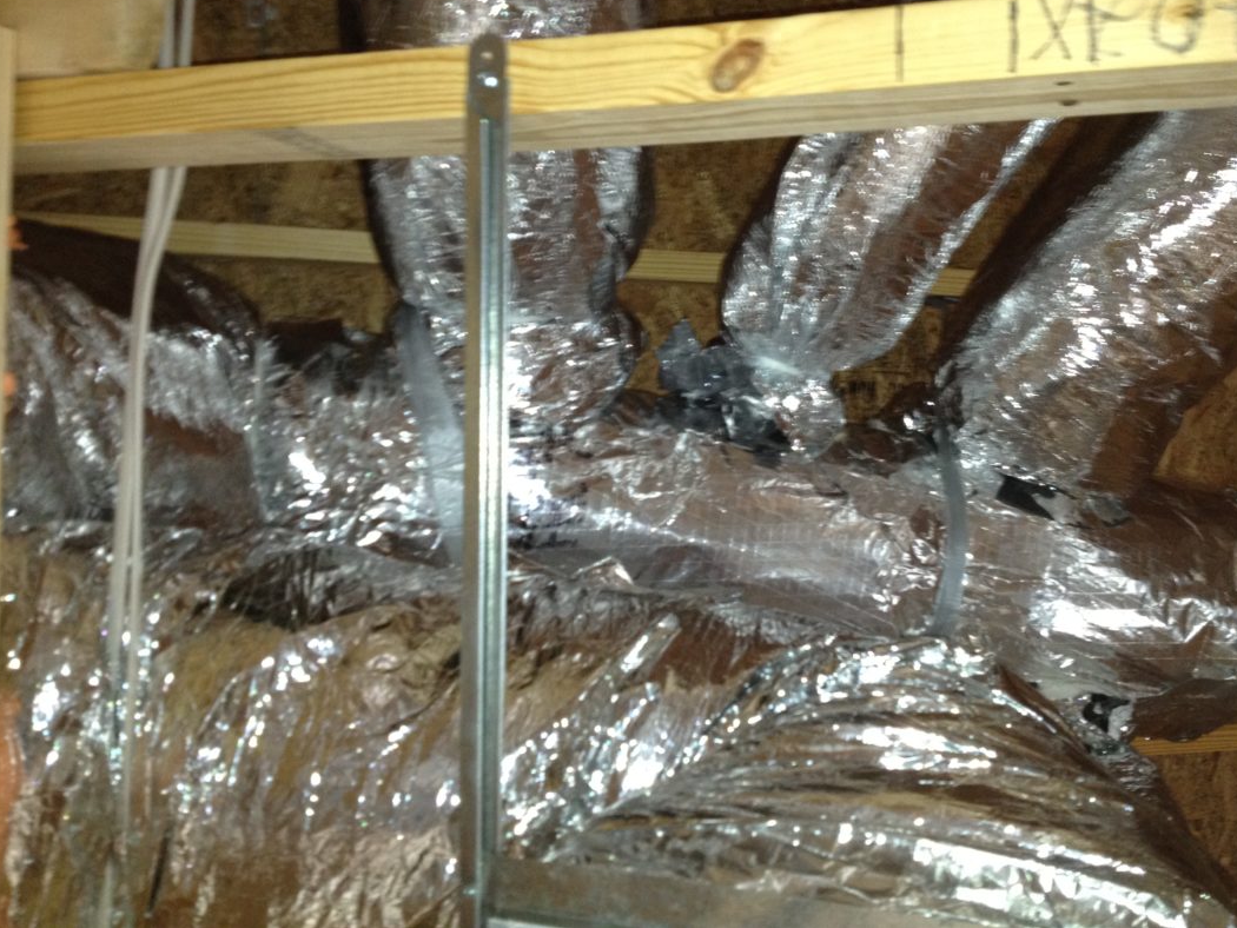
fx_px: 1430
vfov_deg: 35.9
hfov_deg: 46.7
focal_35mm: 40
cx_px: 696
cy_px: 399
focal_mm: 4.28
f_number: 2.4
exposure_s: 1/17
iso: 200
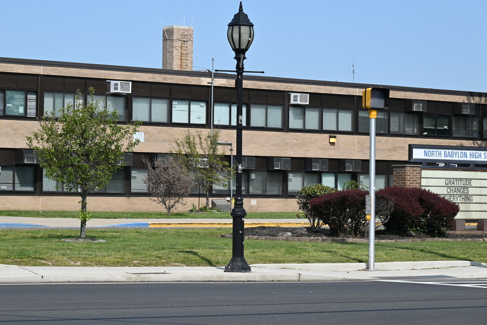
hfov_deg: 19.3
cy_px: 152
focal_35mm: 106
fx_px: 1435
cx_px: 224
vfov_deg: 12.9
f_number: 7.1
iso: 100
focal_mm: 90
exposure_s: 1/400
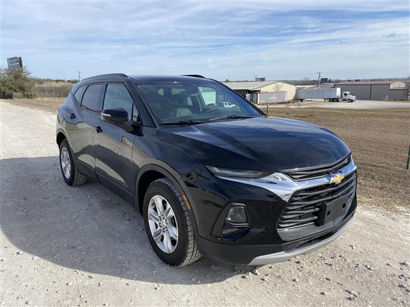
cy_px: 154
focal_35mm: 26
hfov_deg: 67.3
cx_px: 205
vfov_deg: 53.1
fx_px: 308
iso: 32
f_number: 1.8
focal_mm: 4.25
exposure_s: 1/2571
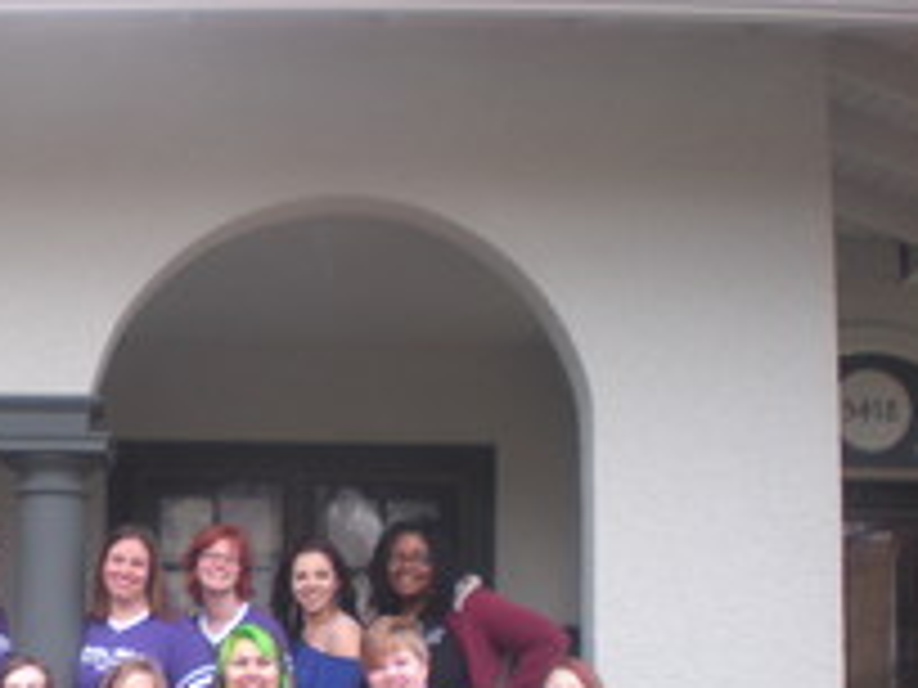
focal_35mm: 73
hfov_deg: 25.7
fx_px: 1936
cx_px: 61
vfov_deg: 19.7
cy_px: 650
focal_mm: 6.3
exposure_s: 1/55.3
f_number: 3.1
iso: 64
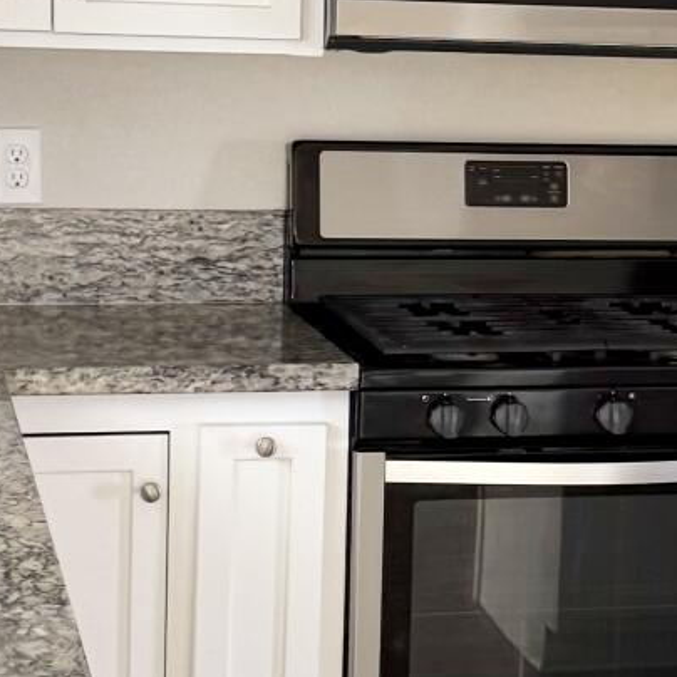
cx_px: 442
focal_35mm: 105
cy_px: 352
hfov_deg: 16.5
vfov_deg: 16.6
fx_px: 2323
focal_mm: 6.76
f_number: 1.78
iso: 200
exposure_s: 1/87
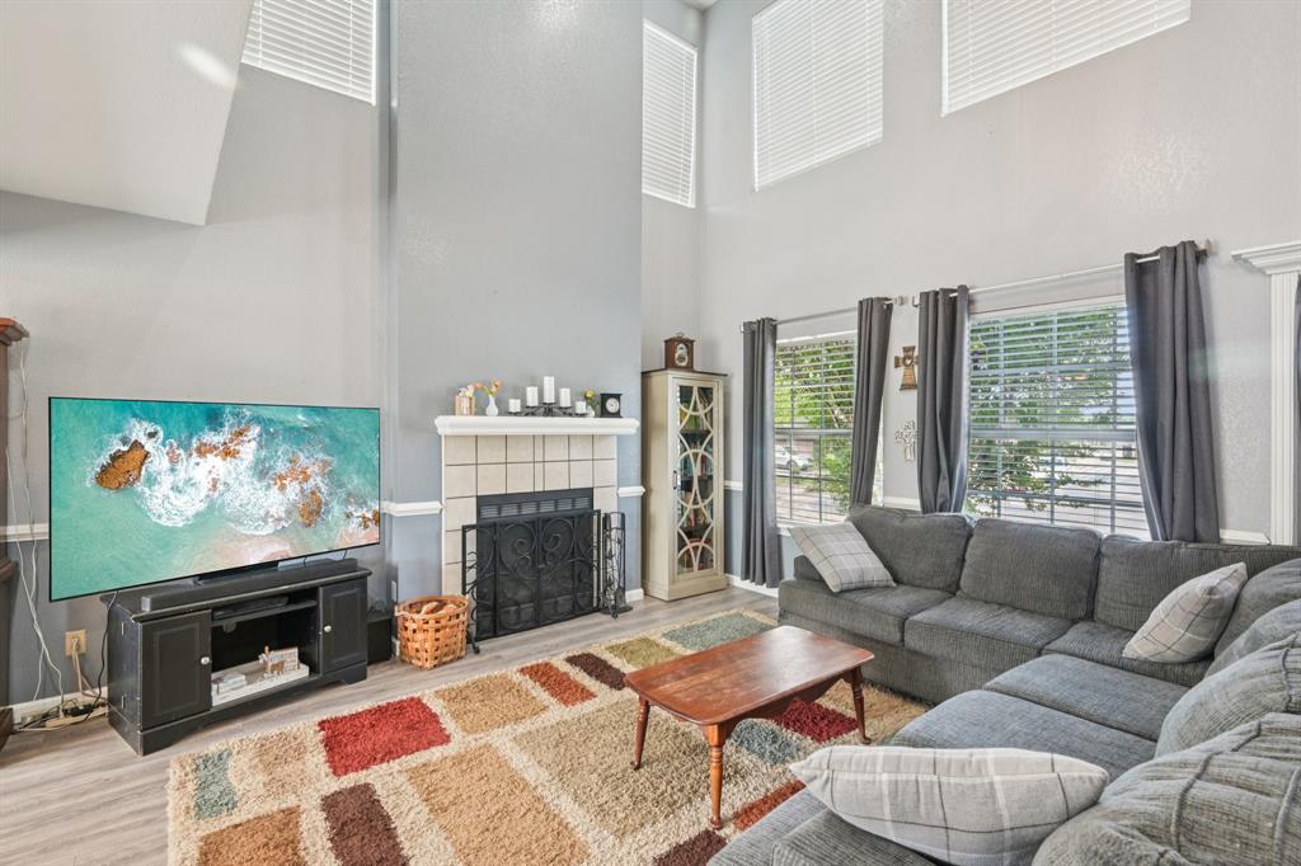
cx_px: 650
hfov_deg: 96.8
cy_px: 433
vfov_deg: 73.7
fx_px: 578
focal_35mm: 16
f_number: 8
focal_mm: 16
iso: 400
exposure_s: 1/10
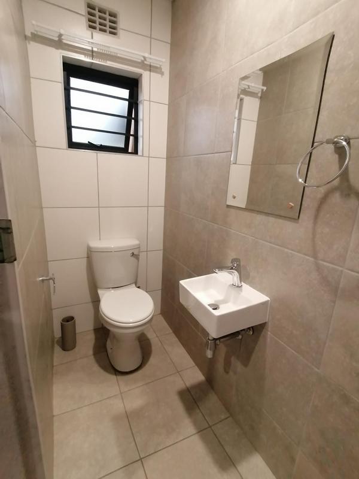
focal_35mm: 17
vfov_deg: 91.0
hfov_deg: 74.7
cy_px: 240
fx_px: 235
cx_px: 180
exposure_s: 1/50
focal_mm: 1.78
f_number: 2.4
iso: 640
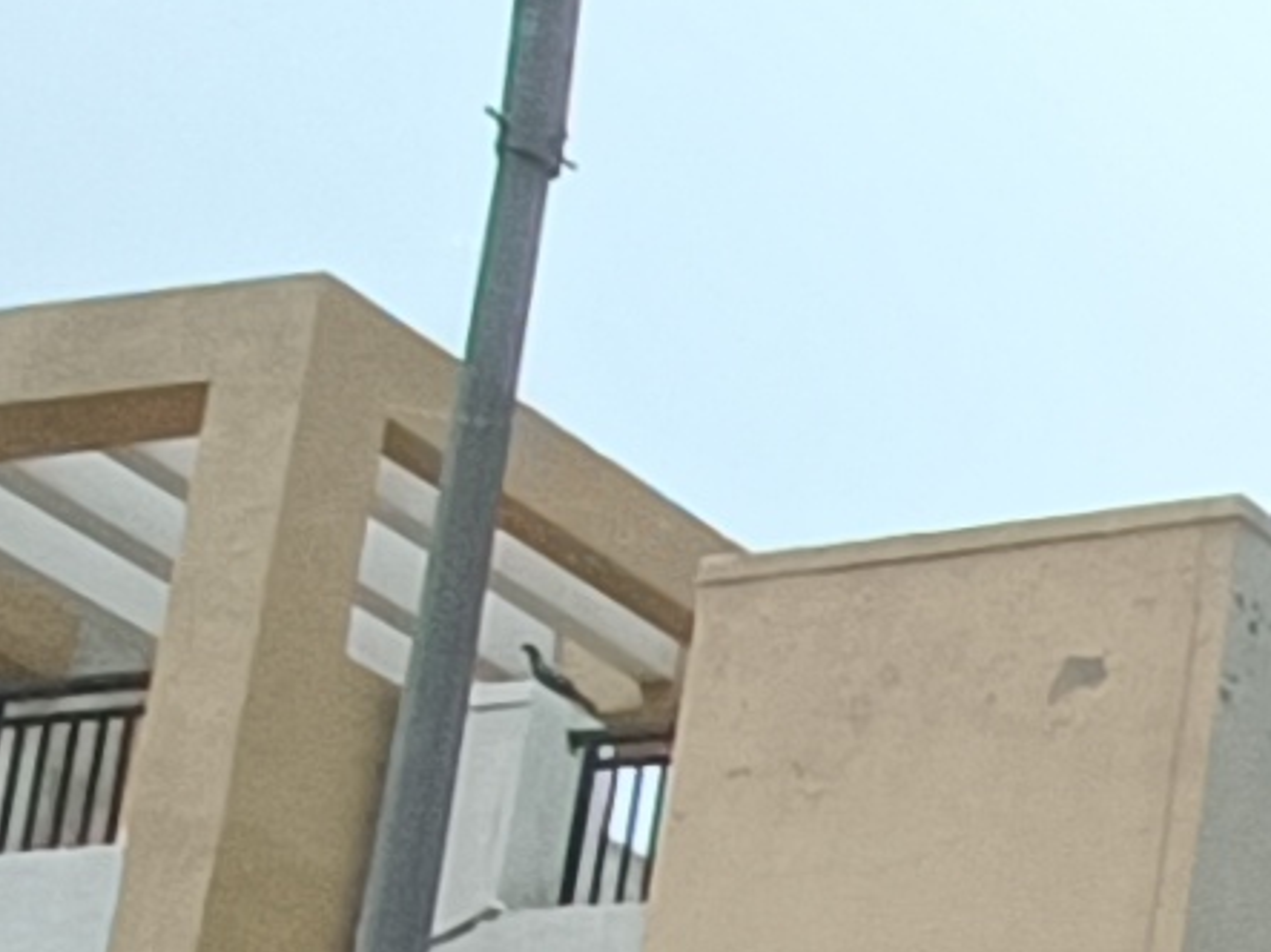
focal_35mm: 118
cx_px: 4266
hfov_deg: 9.9
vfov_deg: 10.0
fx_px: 4331
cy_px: 2690
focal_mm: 1.68
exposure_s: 1/642
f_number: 2.2
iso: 64
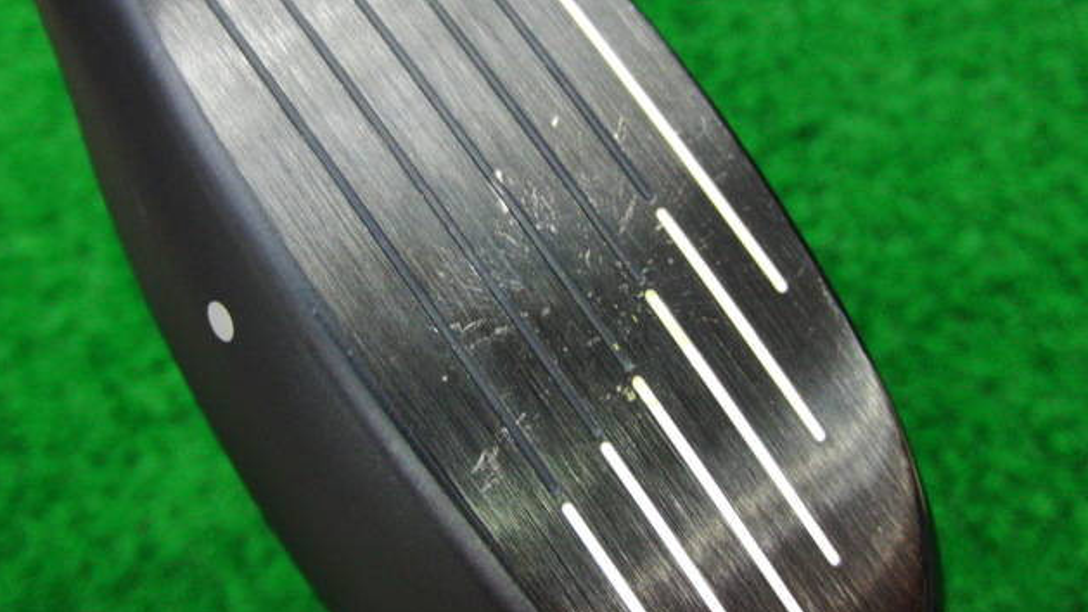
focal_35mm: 41
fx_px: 1183
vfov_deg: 29.0
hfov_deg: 49.4
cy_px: 247
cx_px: 548
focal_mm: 6.42
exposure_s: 1/30
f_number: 3.6
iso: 400
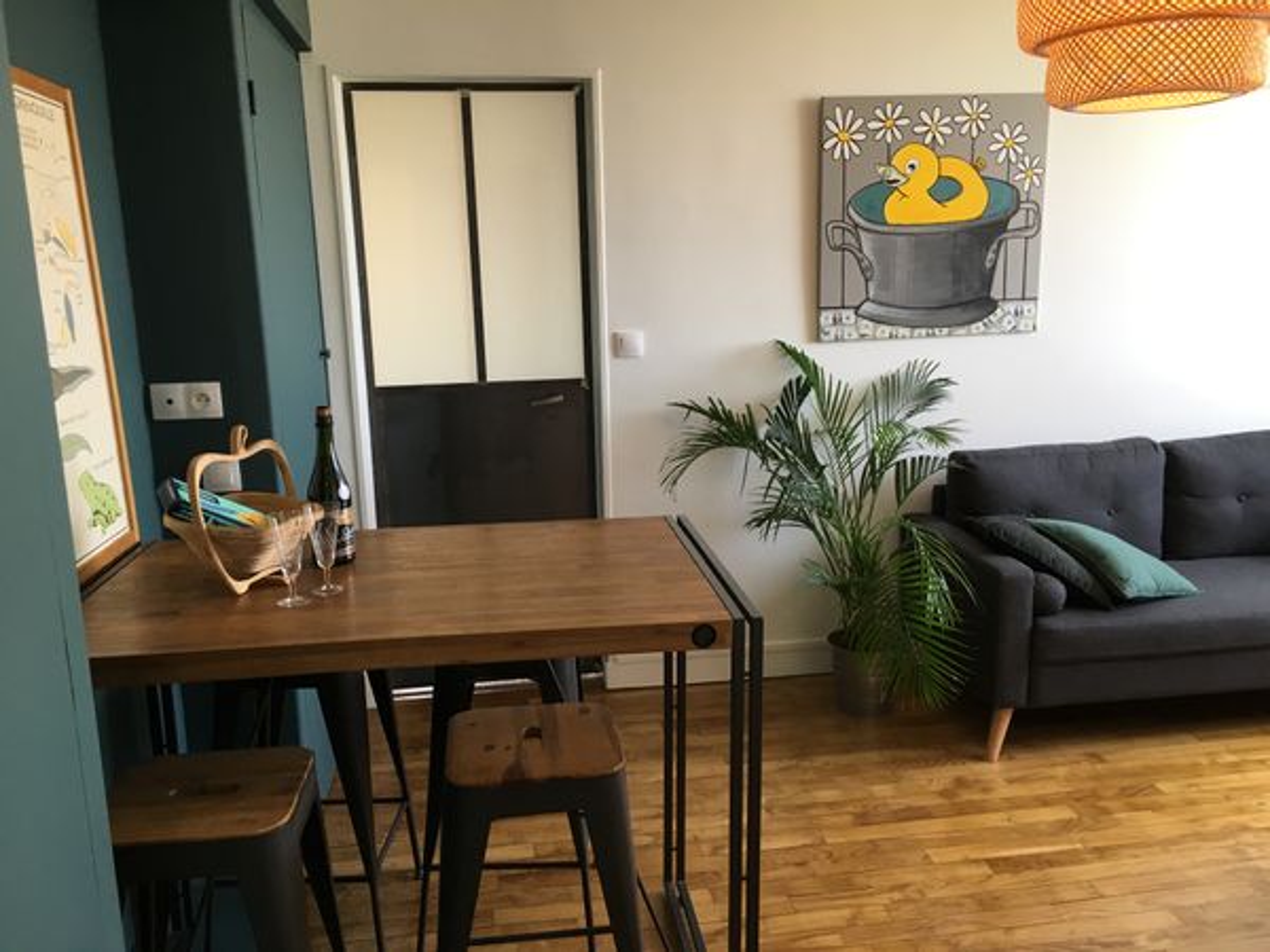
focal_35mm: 29
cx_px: 635
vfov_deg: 48.2
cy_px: 476
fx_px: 1064
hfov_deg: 61.7
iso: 25
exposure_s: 1/33
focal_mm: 4.15
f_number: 2.2
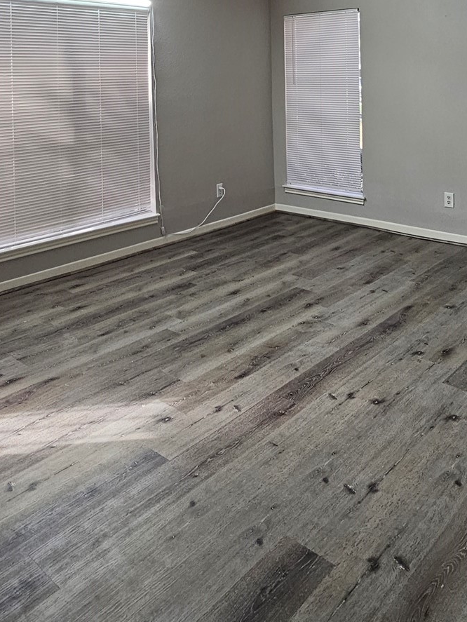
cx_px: 221
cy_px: 88
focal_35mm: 30
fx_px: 539
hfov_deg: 46.8
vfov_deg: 54.0
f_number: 2.2
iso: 160
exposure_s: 1/60
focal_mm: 2.2
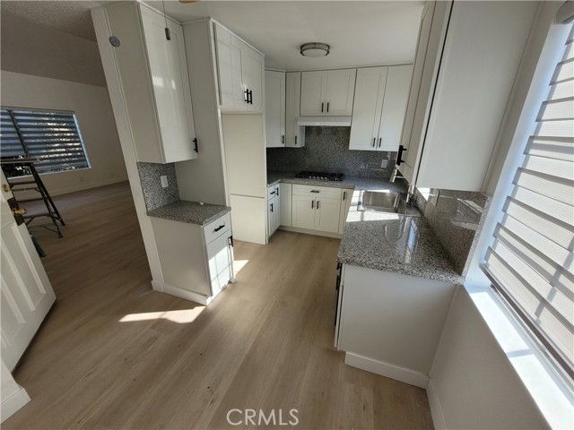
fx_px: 216
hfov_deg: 106.2
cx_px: 287
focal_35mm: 13
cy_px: 215
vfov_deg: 89.9
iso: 40
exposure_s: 1/307
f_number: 2.2
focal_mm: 1.74
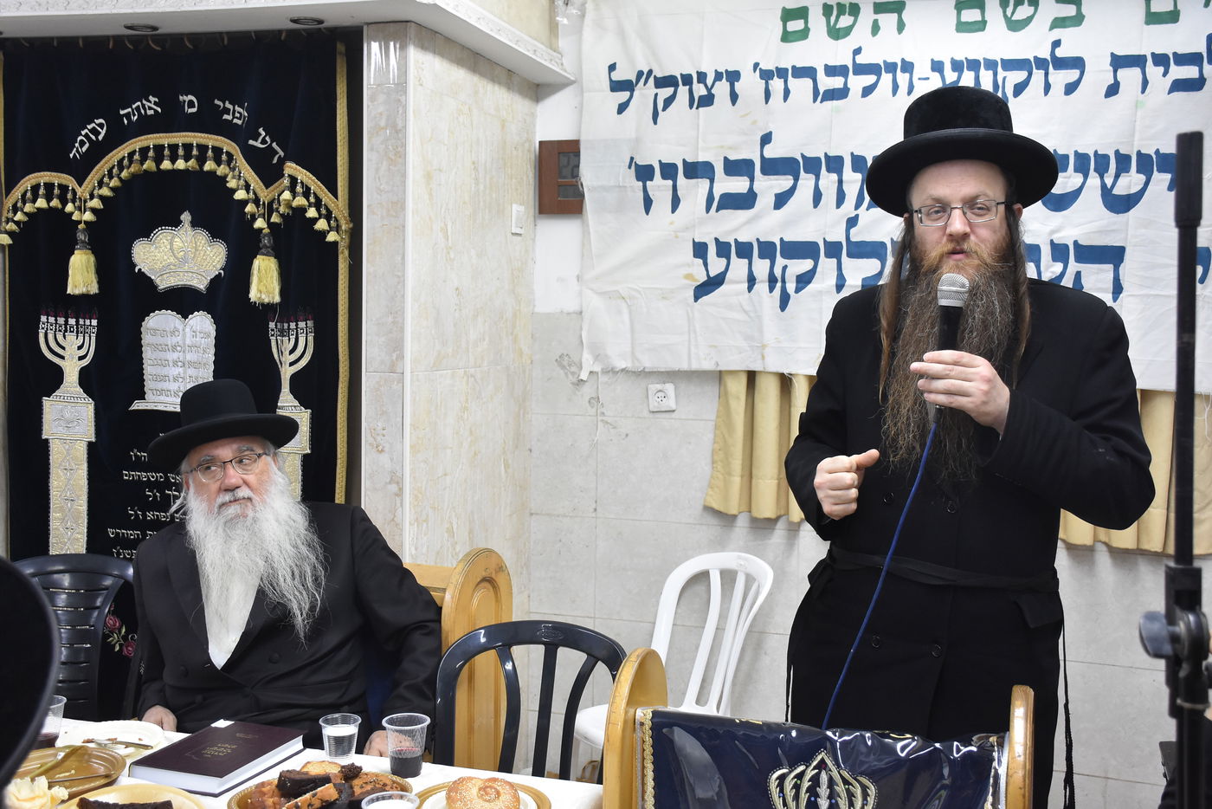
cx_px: 606
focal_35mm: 39
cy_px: 404
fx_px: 1313
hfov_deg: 49.5
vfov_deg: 34.2
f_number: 5.6
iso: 1600
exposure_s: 1/100
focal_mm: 26
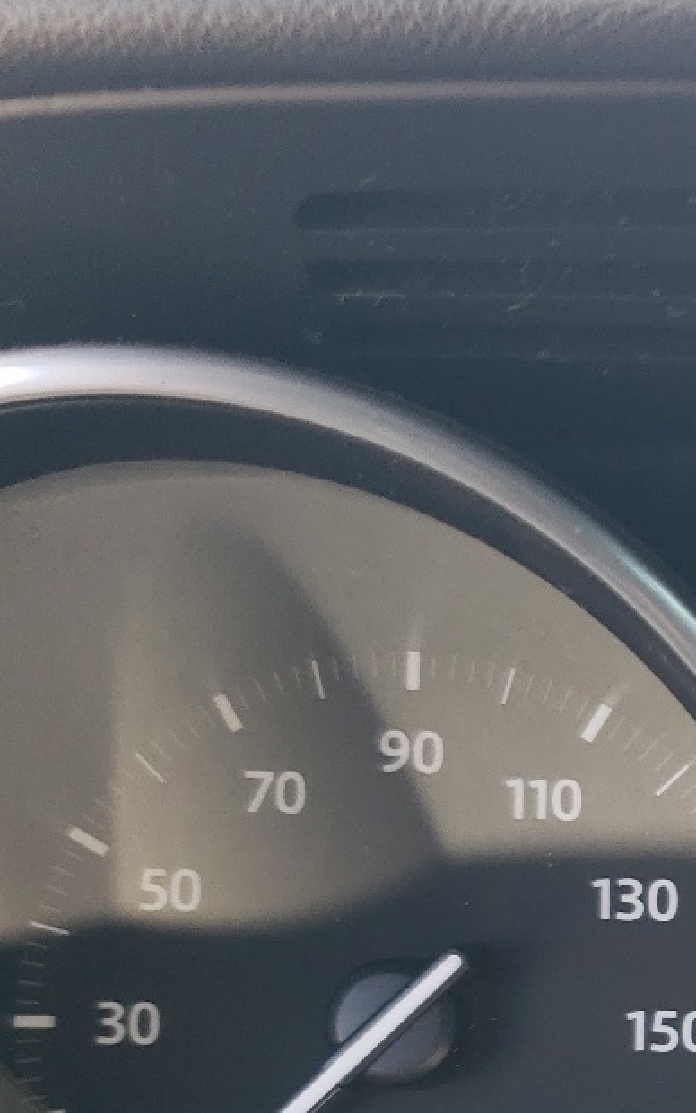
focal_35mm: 71
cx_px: 1125
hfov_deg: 16.3
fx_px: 2155
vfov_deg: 27.7
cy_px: 1040
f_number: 1.5
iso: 50
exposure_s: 1/132
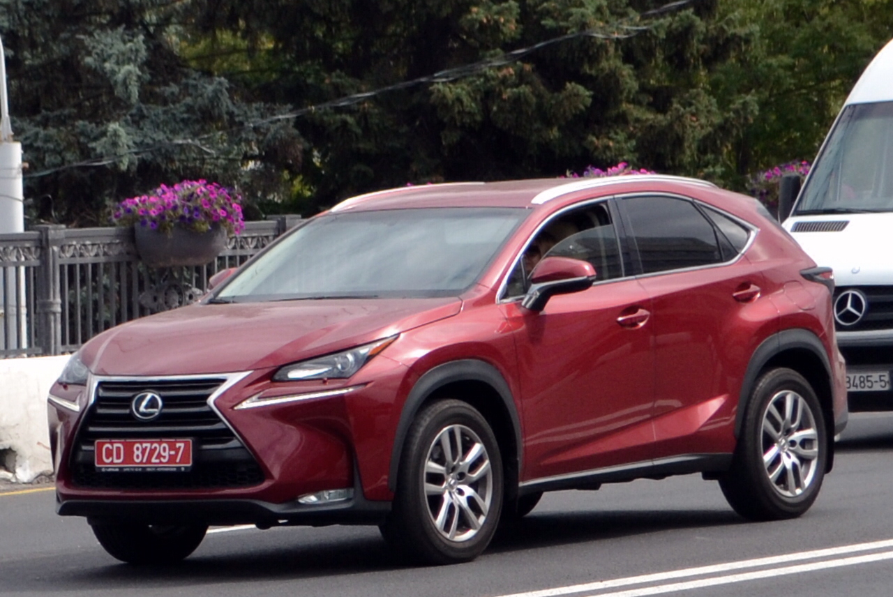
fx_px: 1266
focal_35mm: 51
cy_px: 298
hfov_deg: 38.8
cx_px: 446
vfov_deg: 26.5
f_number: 5.6
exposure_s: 1/1600
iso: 400
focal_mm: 34
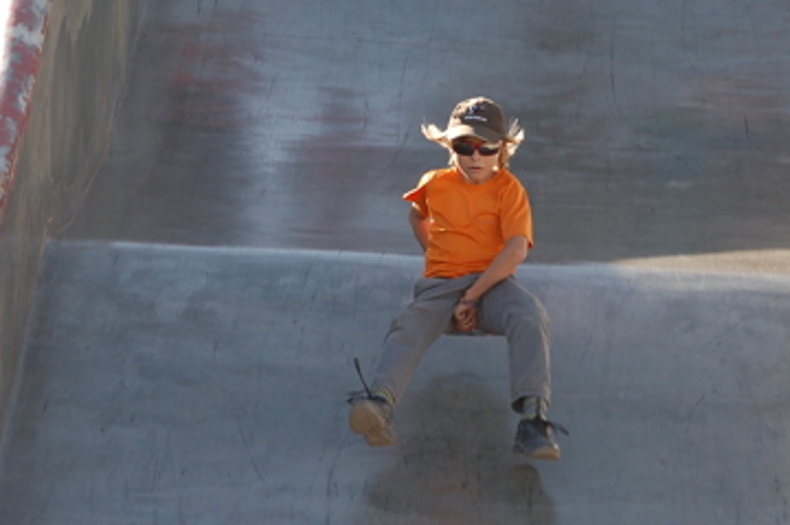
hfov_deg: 7.8
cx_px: 443
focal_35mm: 266
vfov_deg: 5.2
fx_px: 5829
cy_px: 250
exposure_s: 1/200
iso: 200
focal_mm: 116
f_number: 6
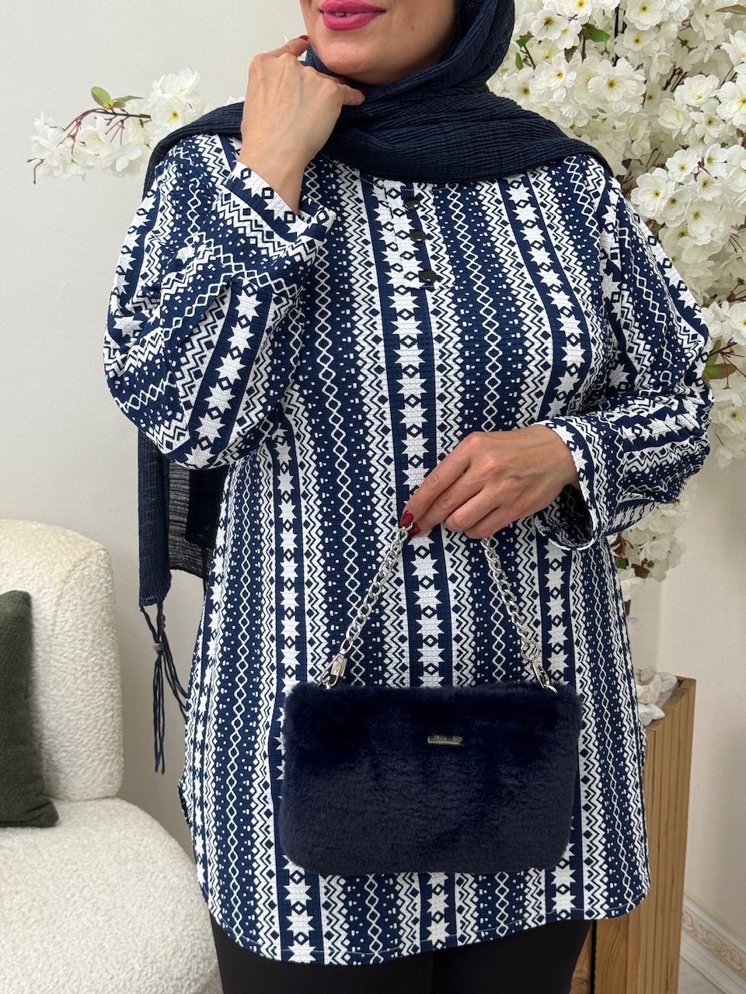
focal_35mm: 48
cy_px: 497
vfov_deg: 39.7
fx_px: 1379
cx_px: 373
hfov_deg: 30.3
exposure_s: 1/284
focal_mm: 6.76
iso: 64
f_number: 1.78
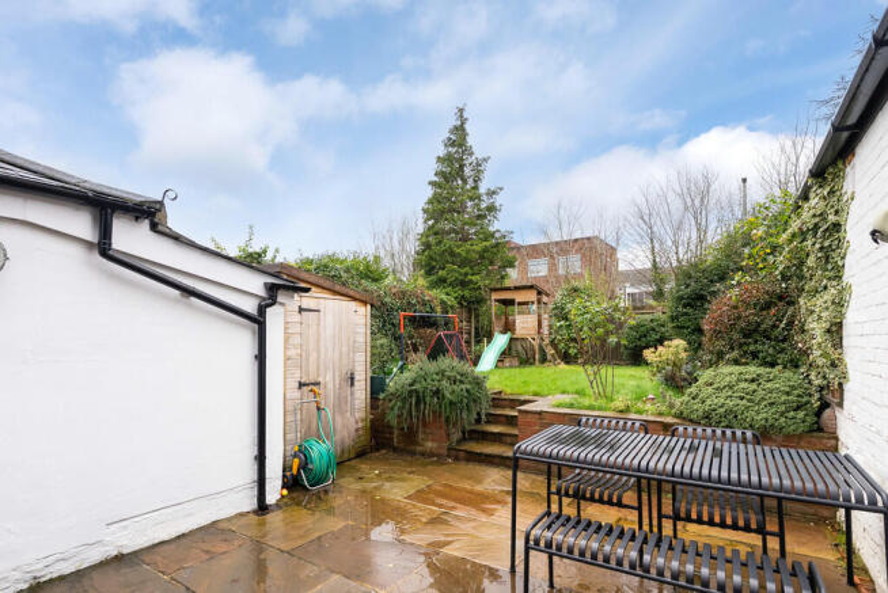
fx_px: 432
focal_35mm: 18
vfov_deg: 69.0
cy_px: 296
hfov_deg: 91.6
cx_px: 444
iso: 2000
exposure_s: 1/400
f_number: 7.1
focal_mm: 17.5
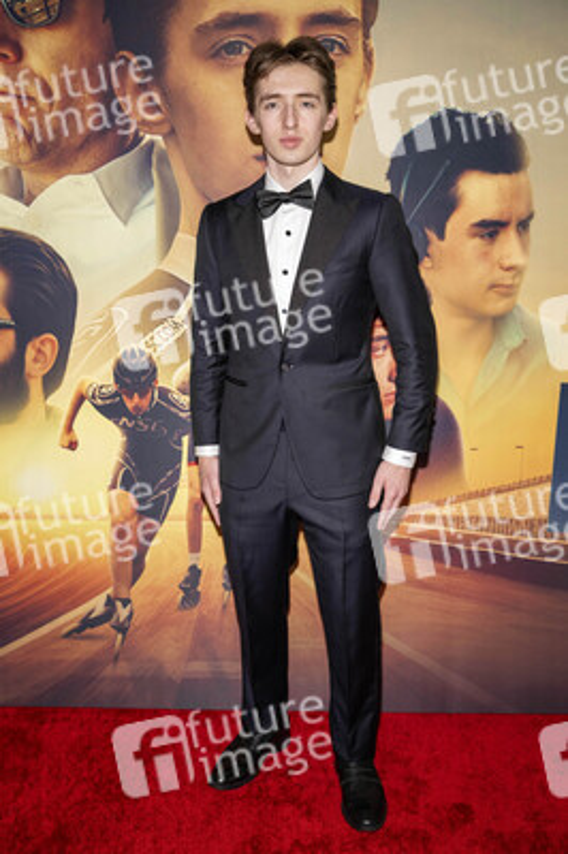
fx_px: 830
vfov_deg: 54.5
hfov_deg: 37.8
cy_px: 427
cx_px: 284
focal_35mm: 35
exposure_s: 1/200
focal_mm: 35
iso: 800
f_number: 4.5
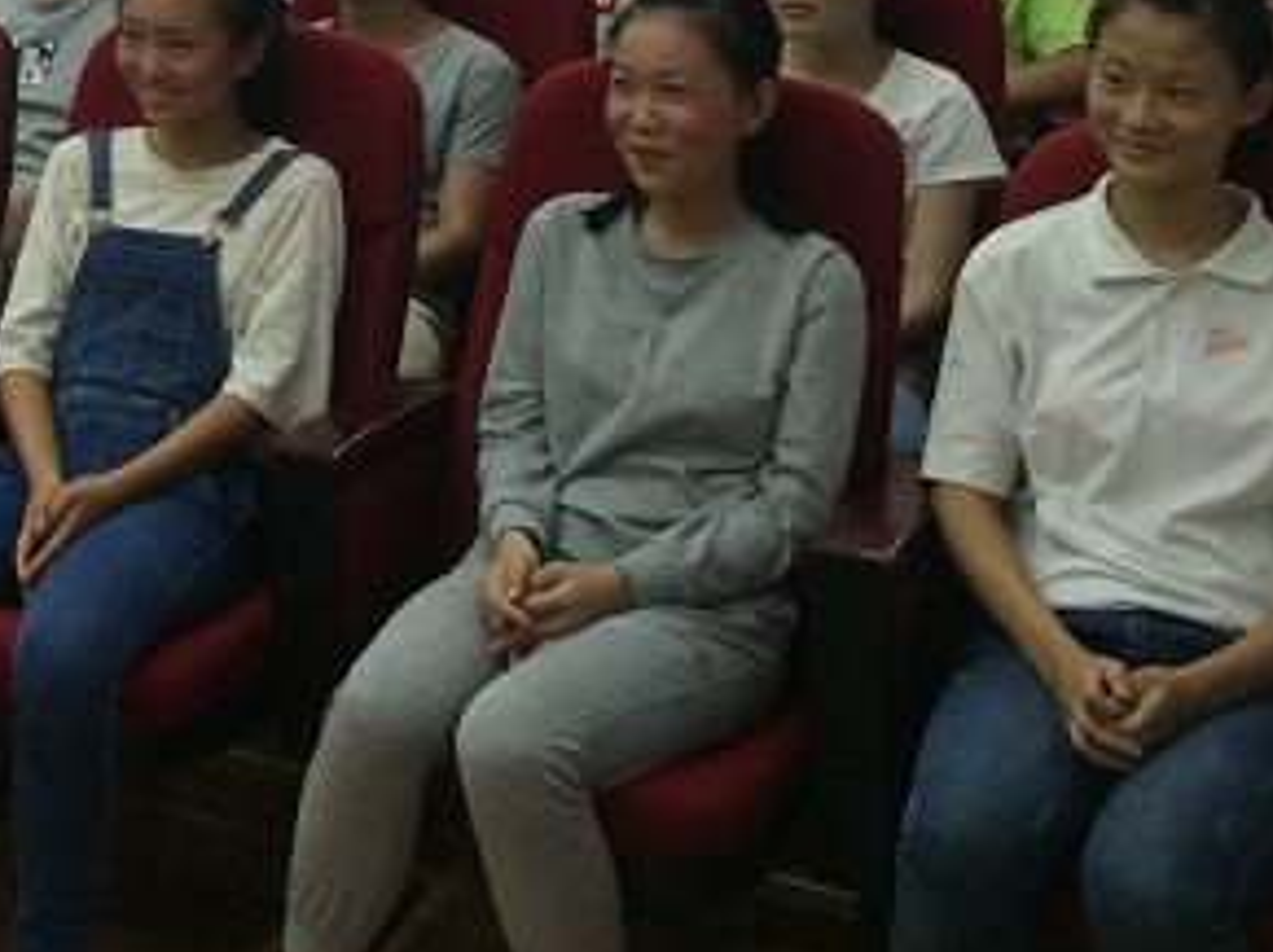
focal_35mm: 75
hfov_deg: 24.8
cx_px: 13
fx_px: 2756
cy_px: -158
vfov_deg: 18.7
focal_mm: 4.15
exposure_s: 1/30
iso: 200
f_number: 2.2
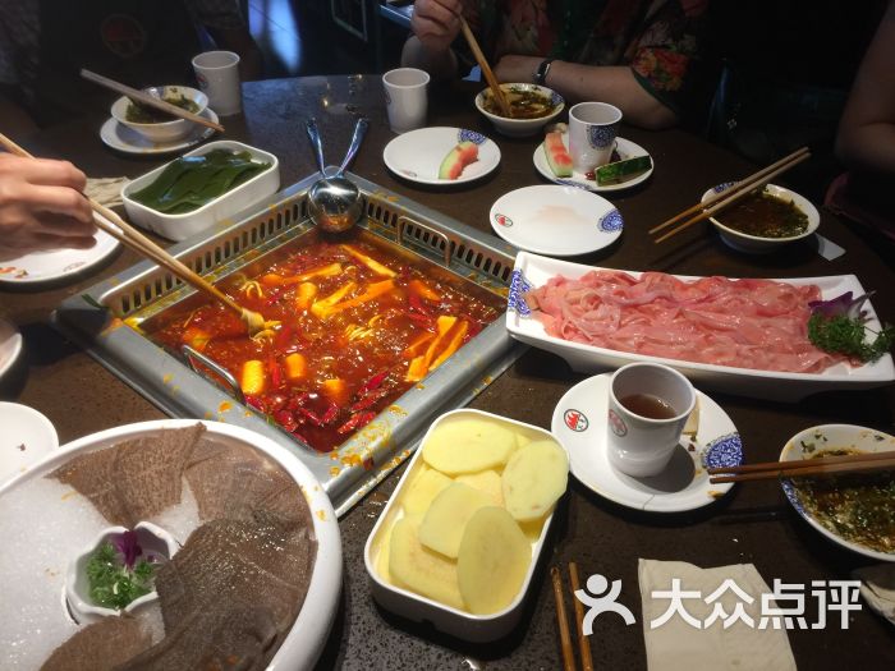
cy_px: 336
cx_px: 448
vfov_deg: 48.2
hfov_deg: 61.7
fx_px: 750
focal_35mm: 29
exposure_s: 1/33
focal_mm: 4.15
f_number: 2.2
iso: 32
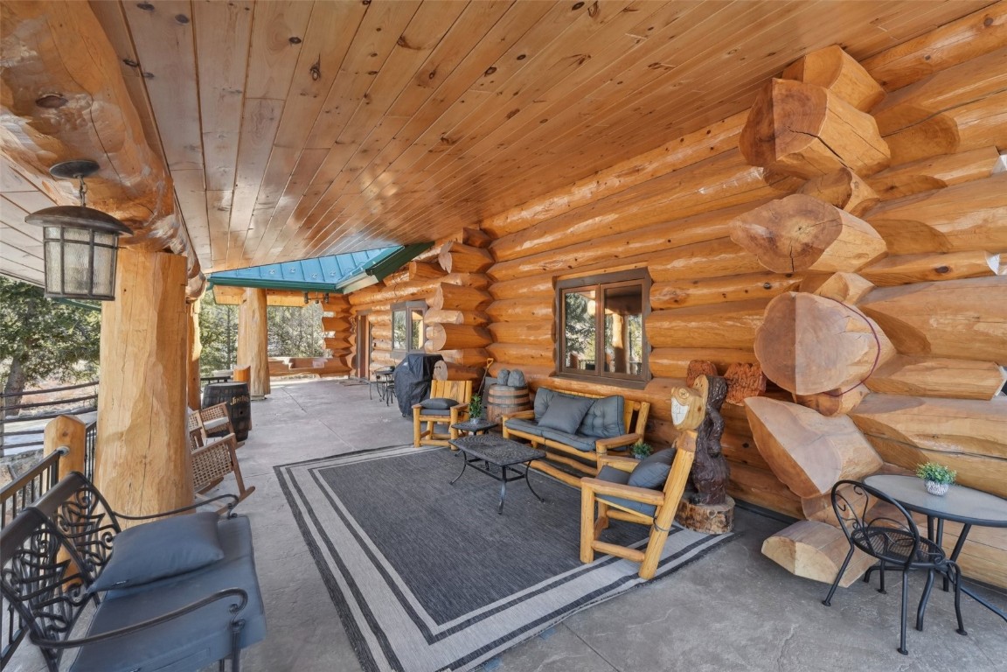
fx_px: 420
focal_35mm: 15
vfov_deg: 77.3
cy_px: 336
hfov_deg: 100.4
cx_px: 504
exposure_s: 1/30
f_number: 8
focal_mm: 10
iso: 800
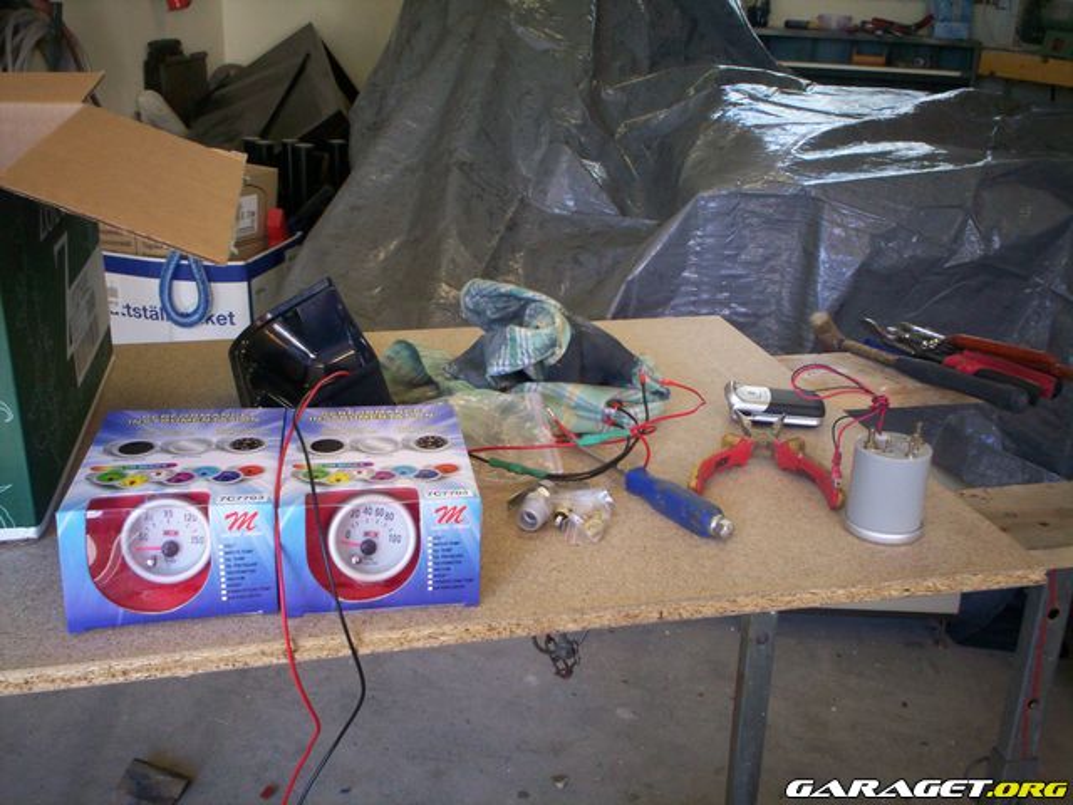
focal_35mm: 36
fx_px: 1116
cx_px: 536
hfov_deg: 51.4
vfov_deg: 39.7
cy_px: 402
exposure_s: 1/12.7
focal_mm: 6
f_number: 4.5
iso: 140
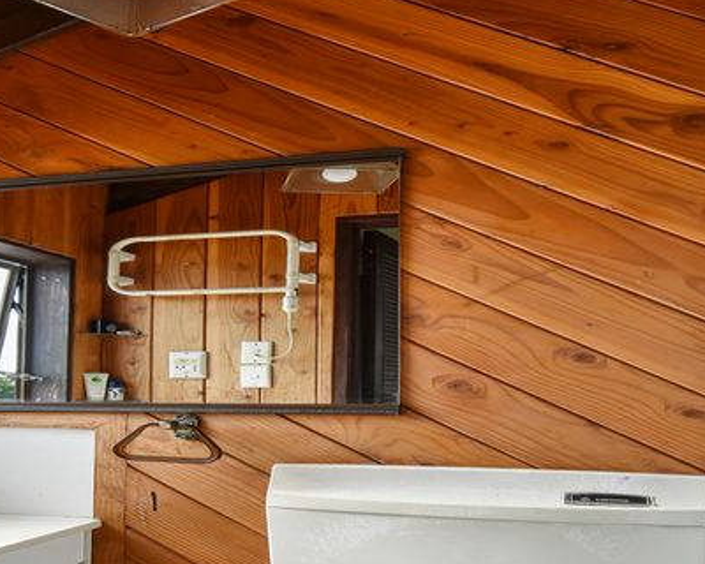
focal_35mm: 27
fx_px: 563
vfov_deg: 51.6
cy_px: 400
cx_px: 259
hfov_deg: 63.1
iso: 500
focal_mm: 10
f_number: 11
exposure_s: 1/13
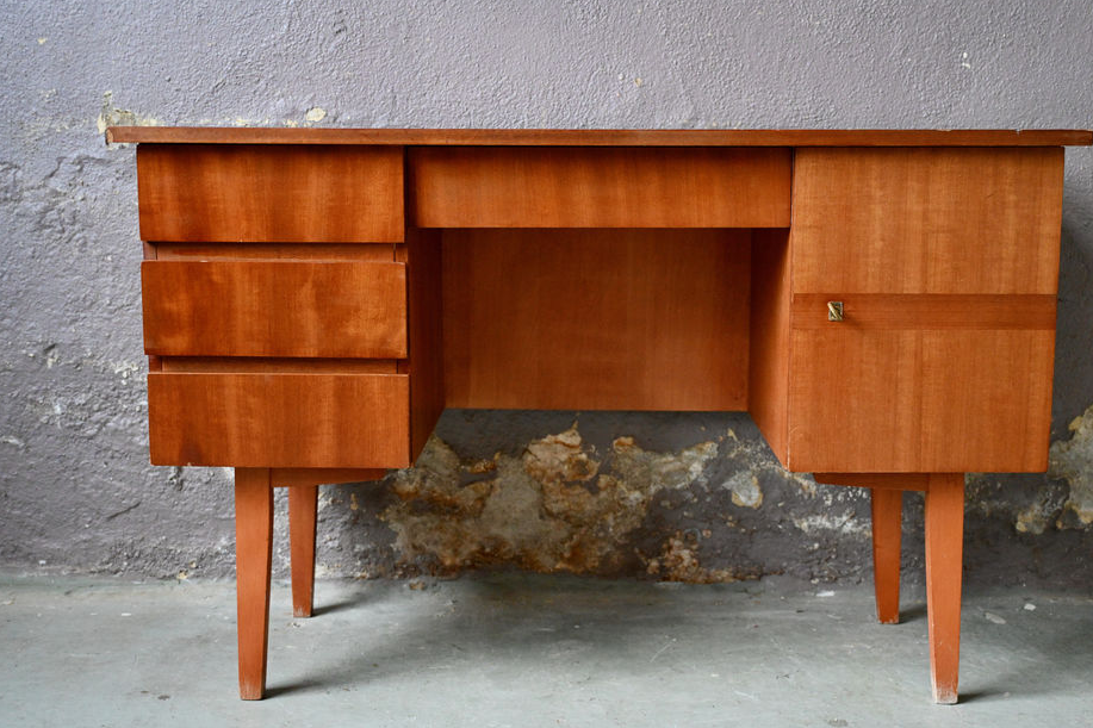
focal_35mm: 48
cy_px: 393
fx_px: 1457
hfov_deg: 41.1
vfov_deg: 28.1
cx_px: 584
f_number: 4
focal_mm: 44
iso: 3200
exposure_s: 1/100
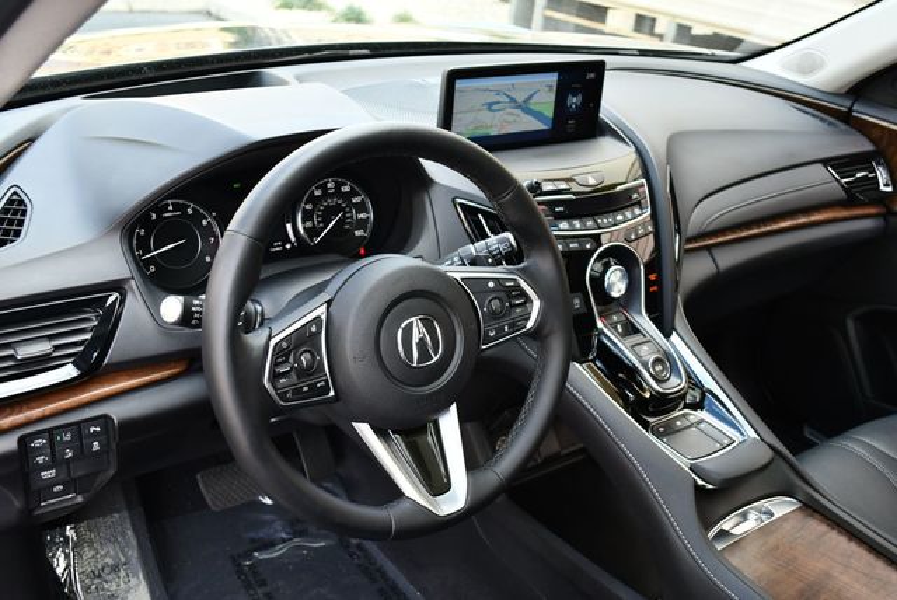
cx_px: 448
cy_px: 300
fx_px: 898
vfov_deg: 36.9
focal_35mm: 36
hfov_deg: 53.1
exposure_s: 1/250
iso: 500
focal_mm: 18
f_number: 3.5
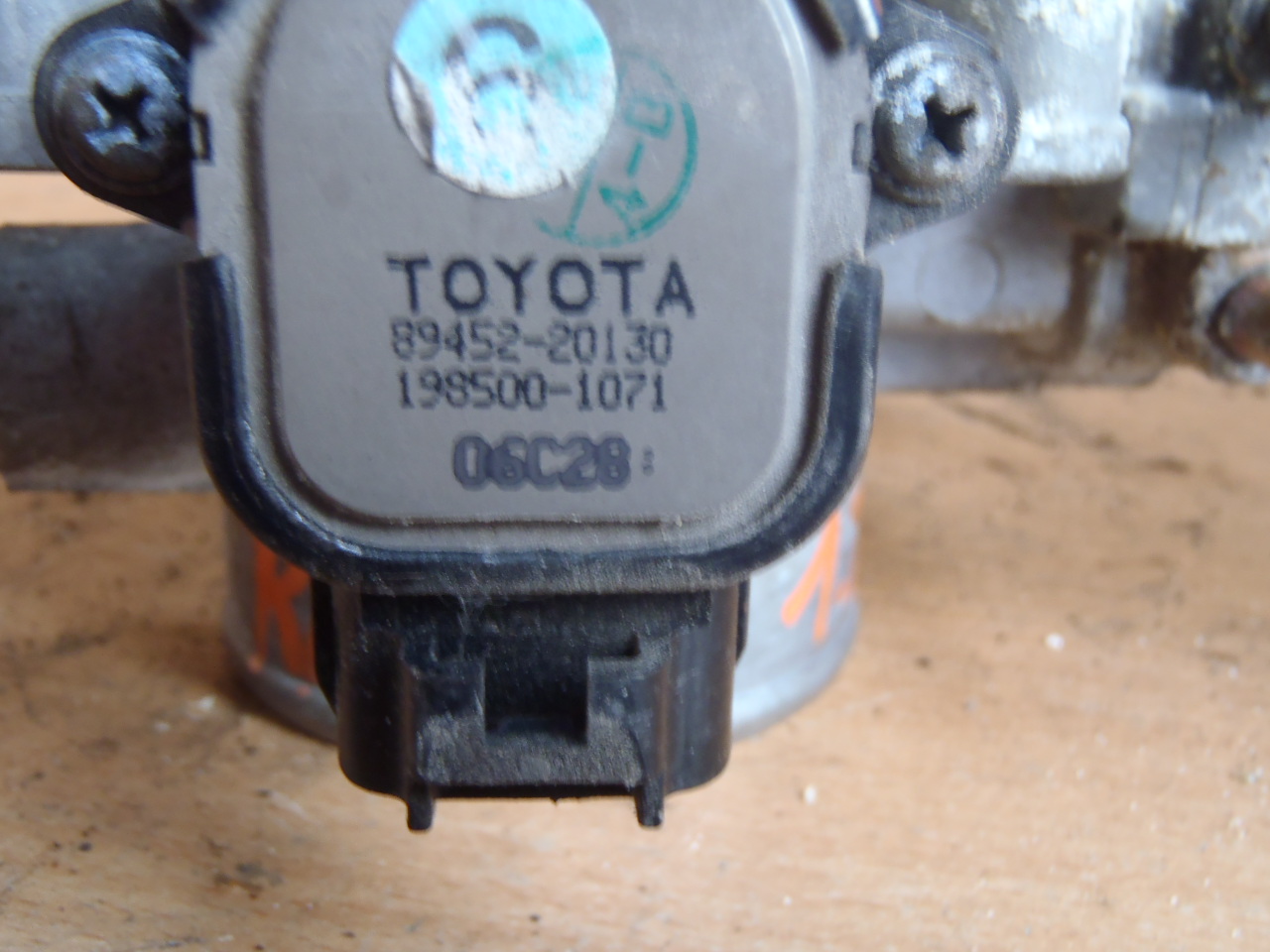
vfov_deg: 38.7
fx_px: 1357
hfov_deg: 50.1
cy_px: 476
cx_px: 635
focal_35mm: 37
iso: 200
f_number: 4.7
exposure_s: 1/6
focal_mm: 6.64
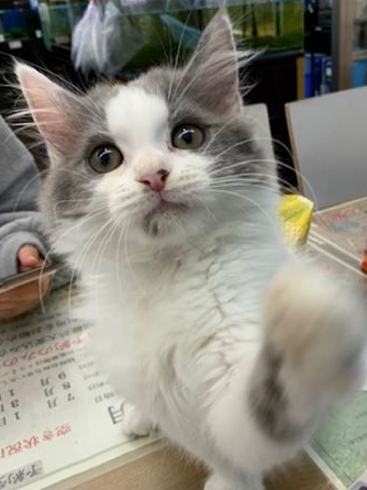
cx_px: 227
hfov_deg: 40.4
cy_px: 246
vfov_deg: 52.7
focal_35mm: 35
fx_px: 495
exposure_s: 1/120
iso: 64
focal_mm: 4.25
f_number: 1.8
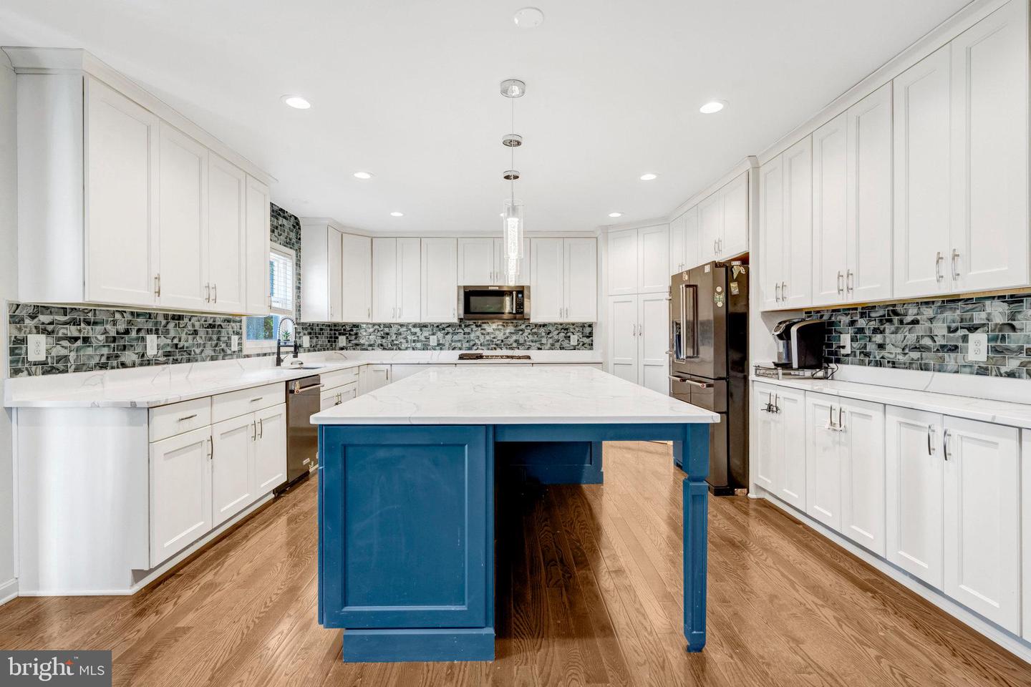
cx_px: 516
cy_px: 344
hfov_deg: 96.7
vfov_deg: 73.7
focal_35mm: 16
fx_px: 458
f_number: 8
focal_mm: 16
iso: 1250
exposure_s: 1/30
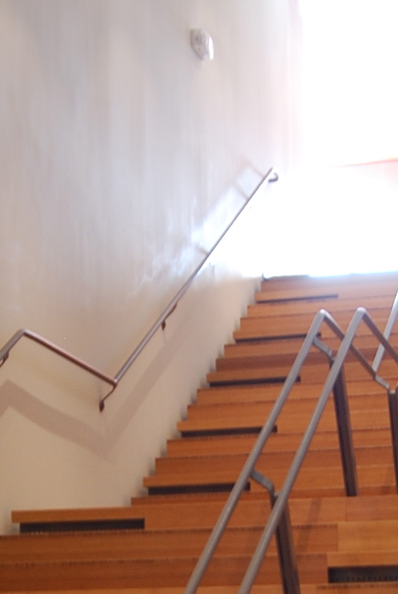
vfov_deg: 18.8
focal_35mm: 107
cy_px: 524
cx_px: 189
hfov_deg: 12.8
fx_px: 1769
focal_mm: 16
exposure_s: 1/6
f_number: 2.8
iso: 100
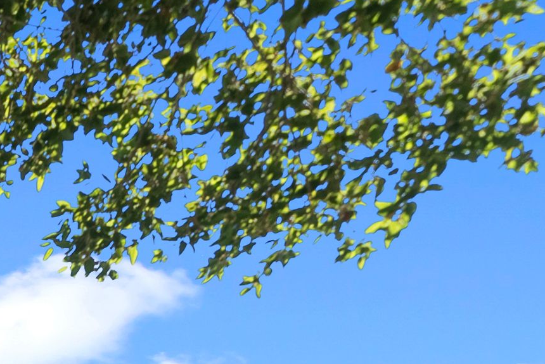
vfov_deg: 13.8
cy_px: 882
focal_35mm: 69
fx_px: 1045
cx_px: -631
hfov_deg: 17.2
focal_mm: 14
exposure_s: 1/100
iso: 200
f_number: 8
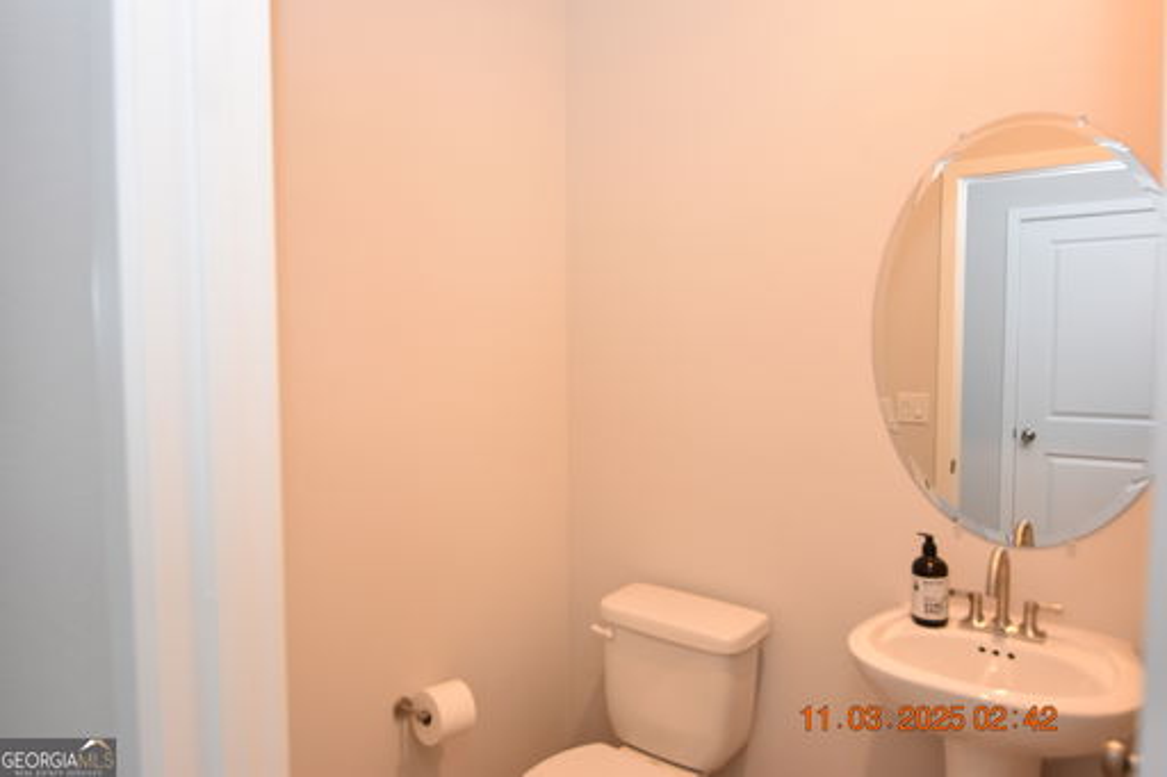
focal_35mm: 24
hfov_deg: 73.8
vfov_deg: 53.1
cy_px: 388
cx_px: 584
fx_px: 778
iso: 800
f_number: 2.8
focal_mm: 16
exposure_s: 1/160
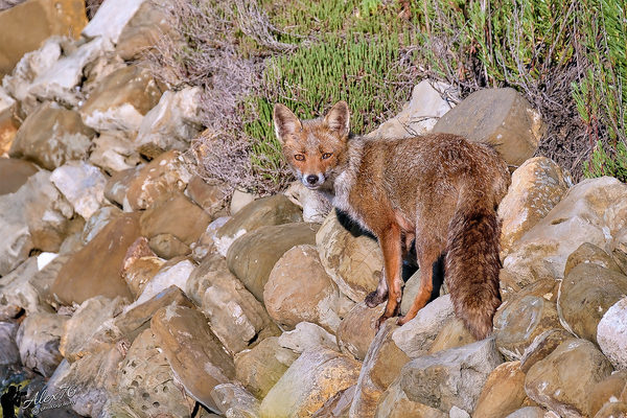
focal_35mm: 600
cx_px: 314
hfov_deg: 3.4
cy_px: 209
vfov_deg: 2.3
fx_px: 10449
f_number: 5.6
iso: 200
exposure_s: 1/850
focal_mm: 400
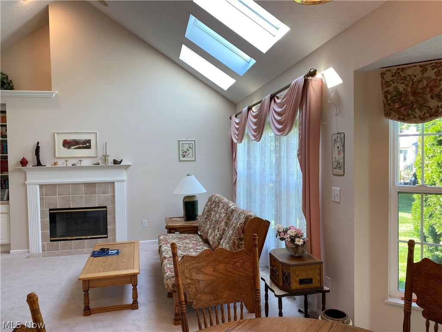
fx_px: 332
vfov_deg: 53.1
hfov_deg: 67.3
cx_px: 221
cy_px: 166
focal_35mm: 26
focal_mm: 4.25
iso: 64
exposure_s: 1/120
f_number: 1.8
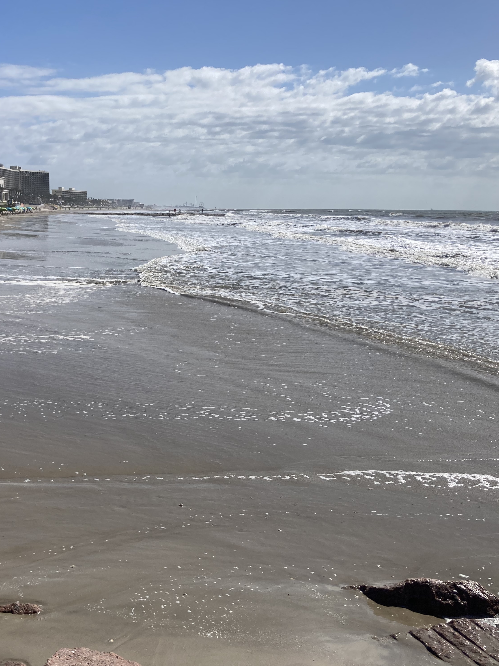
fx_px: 730
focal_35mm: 38
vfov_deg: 49.0
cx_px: 166
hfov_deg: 37.3
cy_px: 332
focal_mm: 3.99
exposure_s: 1/5405
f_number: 1.8
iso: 25
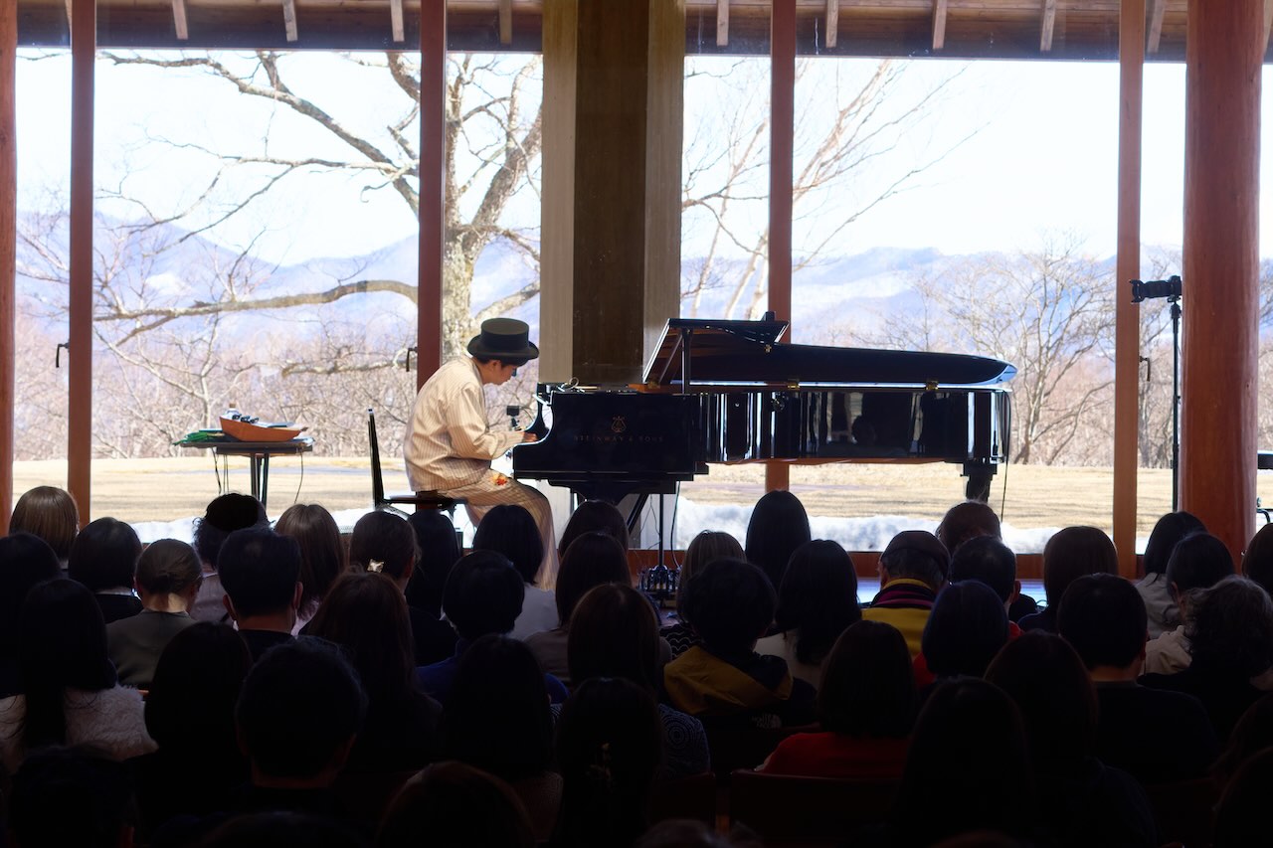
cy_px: 424
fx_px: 4773
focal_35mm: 135
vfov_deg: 10.2
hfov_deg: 15.2
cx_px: 636
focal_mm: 90
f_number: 9
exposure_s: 1/100
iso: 250
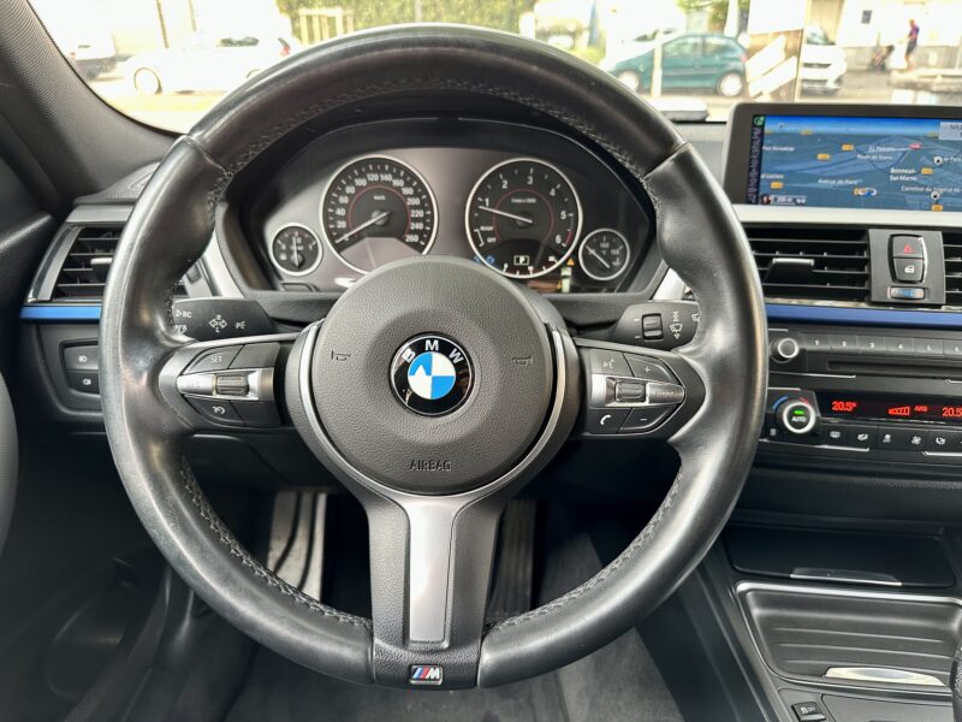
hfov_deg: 71.6
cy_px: 361
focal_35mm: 24
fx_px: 667
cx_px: 481
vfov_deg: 56.8
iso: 250
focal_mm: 6.86
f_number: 1.78
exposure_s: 1/102
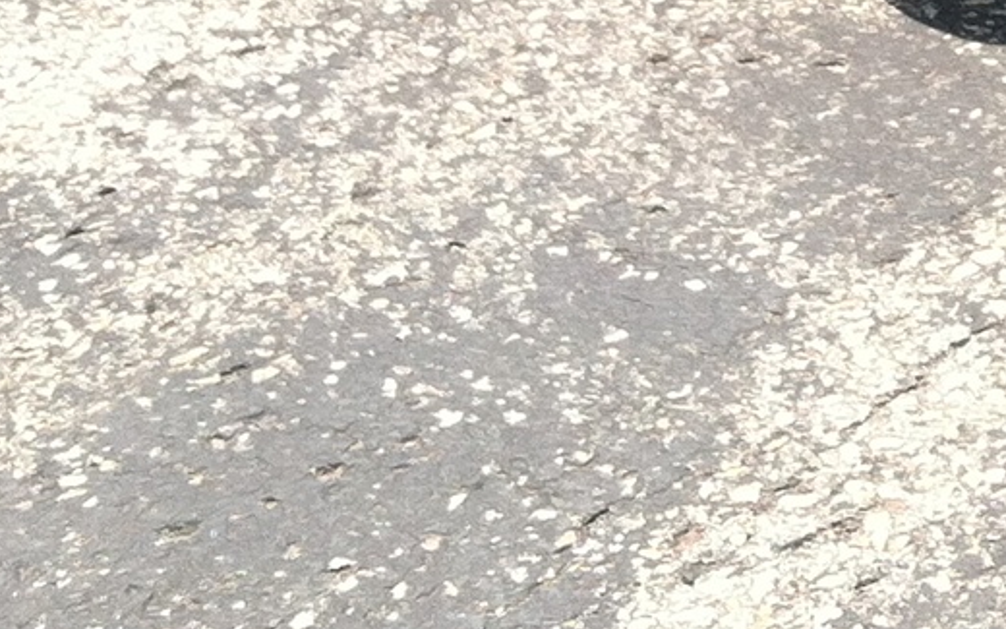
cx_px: 1631
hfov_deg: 13.3
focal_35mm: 146
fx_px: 4003
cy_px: -741
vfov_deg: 8.4
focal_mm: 3.85
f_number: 2.8
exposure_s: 1/508
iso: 80
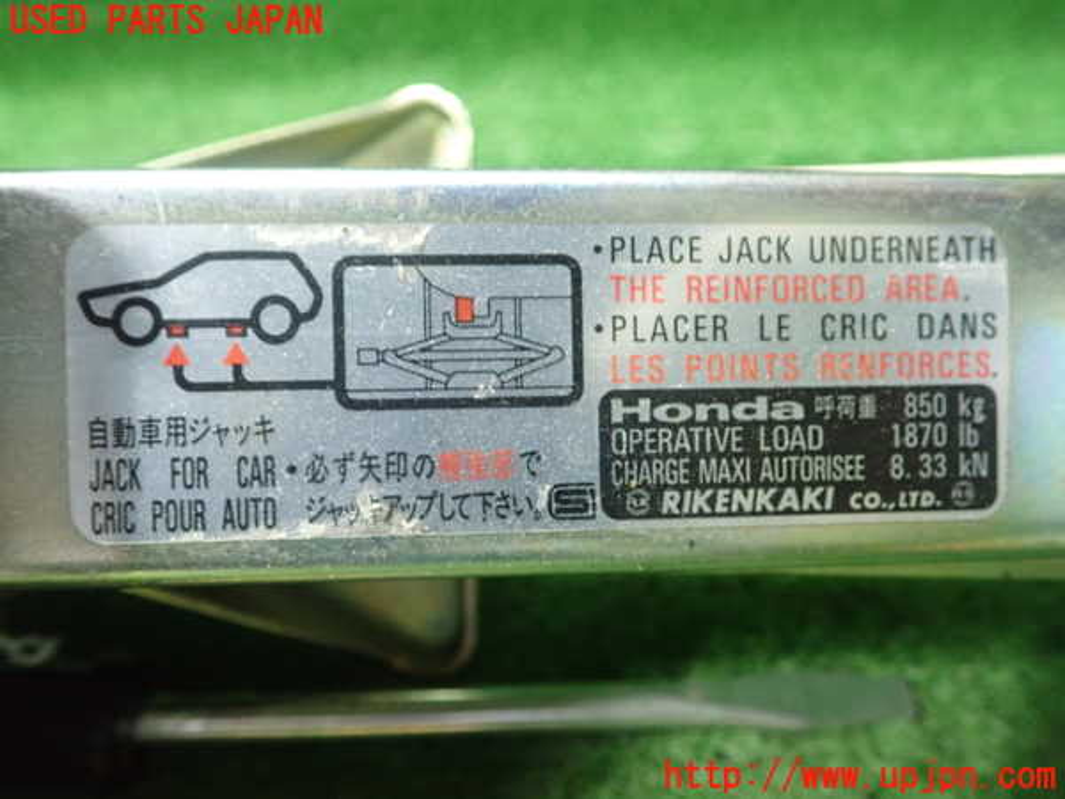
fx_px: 923
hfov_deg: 60.0
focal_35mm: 30
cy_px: 400
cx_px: 532
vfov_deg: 46.8
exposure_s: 1/100
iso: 800
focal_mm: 5.5
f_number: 2.3
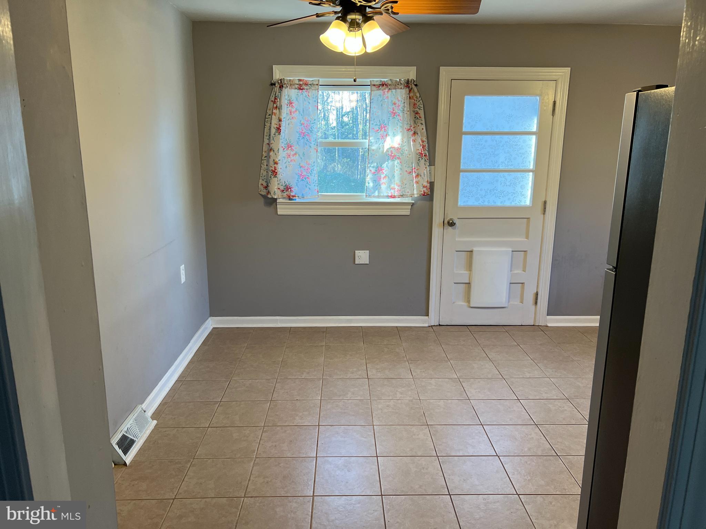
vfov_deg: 53.1
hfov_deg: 67.3
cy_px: 264
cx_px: 353
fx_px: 530
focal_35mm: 26
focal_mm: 5.7
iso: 125
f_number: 1.5
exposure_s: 1/120
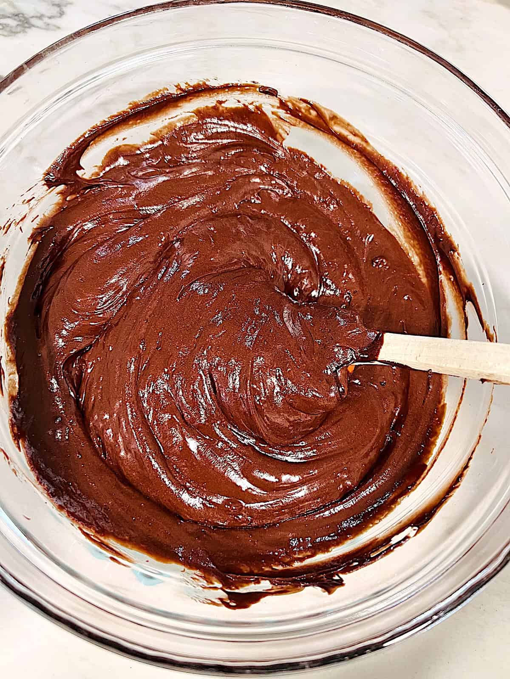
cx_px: 255
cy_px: 340
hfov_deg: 53.1
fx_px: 511
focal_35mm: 26
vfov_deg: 67.3
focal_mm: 5.7
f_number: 1.5
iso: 200
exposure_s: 1/60
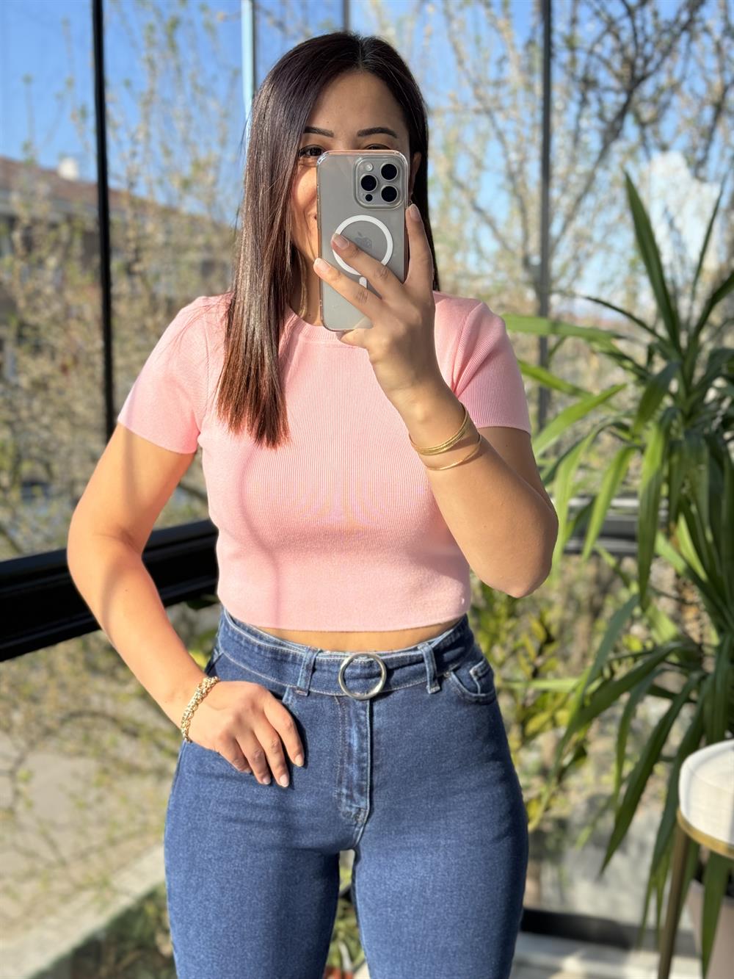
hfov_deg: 30.3
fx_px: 1357
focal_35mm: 48
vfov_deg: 39.7
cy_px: 490
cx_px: 367
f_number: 1.78
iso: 64
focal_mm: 6.86
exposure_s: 1/477
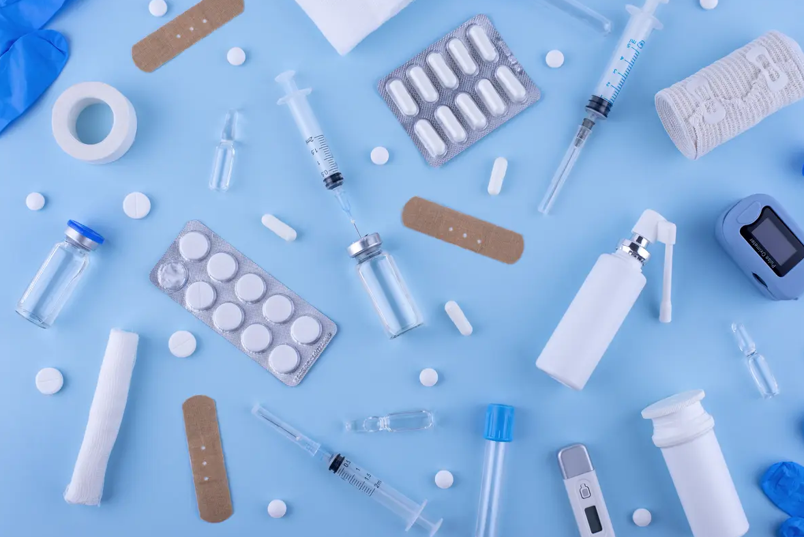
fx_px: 1184
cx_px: 425
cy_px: 263
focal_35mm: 53
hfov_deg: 37.5
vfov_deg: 25.5
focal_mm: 50
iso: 100
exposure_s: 1/100
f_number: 10
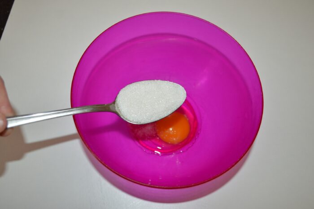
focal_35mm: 33
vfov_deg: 39.9
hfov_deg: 57.3
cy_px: 104
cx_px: 157
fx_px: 287
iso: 400
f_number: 3.8
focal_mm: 22
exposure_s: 1/60
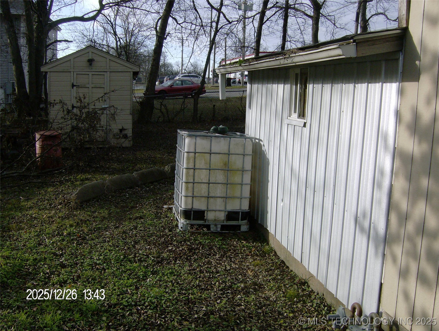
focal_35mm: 36
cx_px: 220
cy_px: 166
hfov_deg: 51.3
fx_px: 457
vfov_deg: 39.7
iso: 100
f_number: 4.7
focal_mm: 6
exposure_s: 1/481
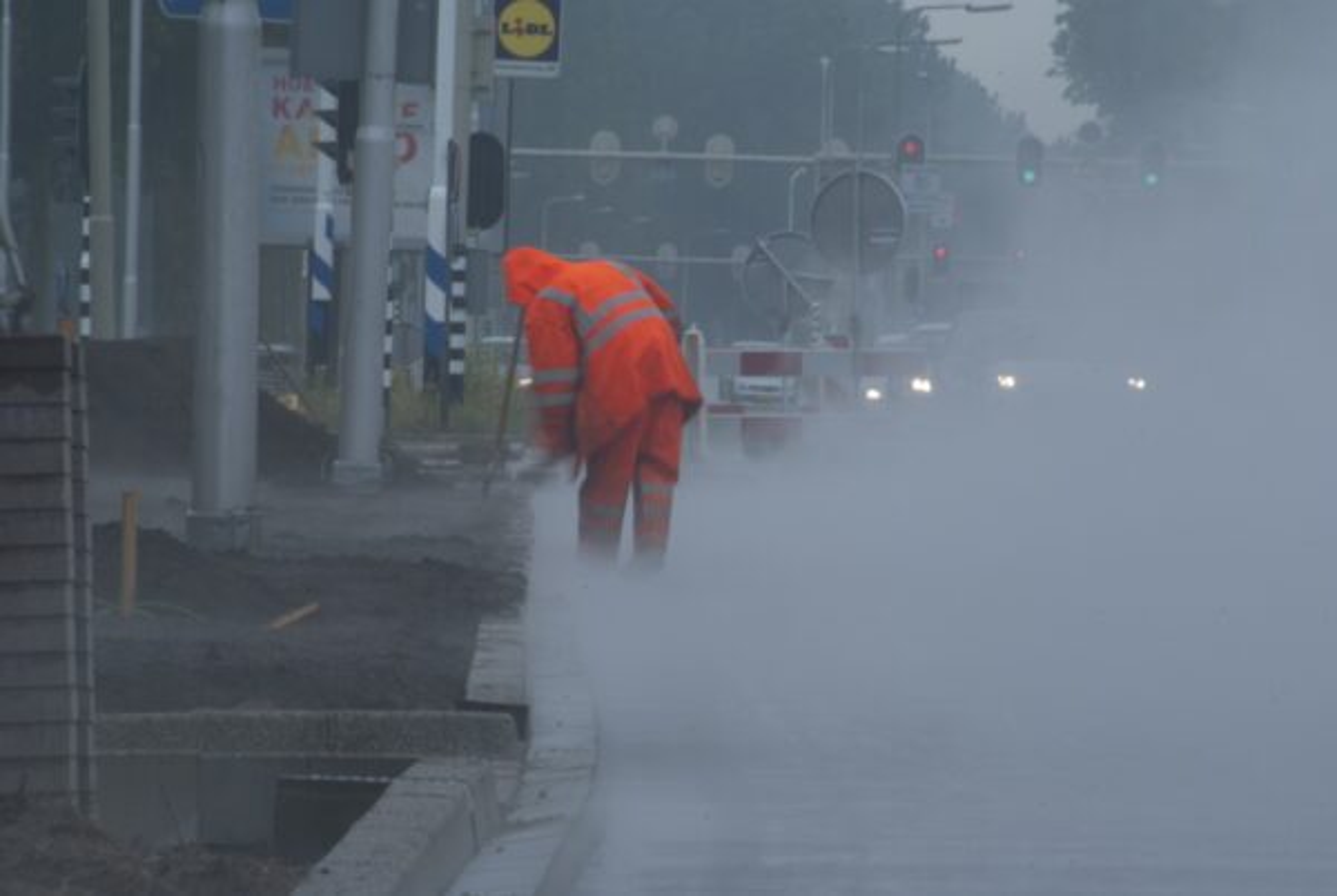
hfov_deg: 4.6
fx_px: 16737
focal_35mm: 450
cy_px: 448
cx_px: 668
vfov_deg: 3.1
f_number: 45
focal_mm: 300
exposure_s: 1/10
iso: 100
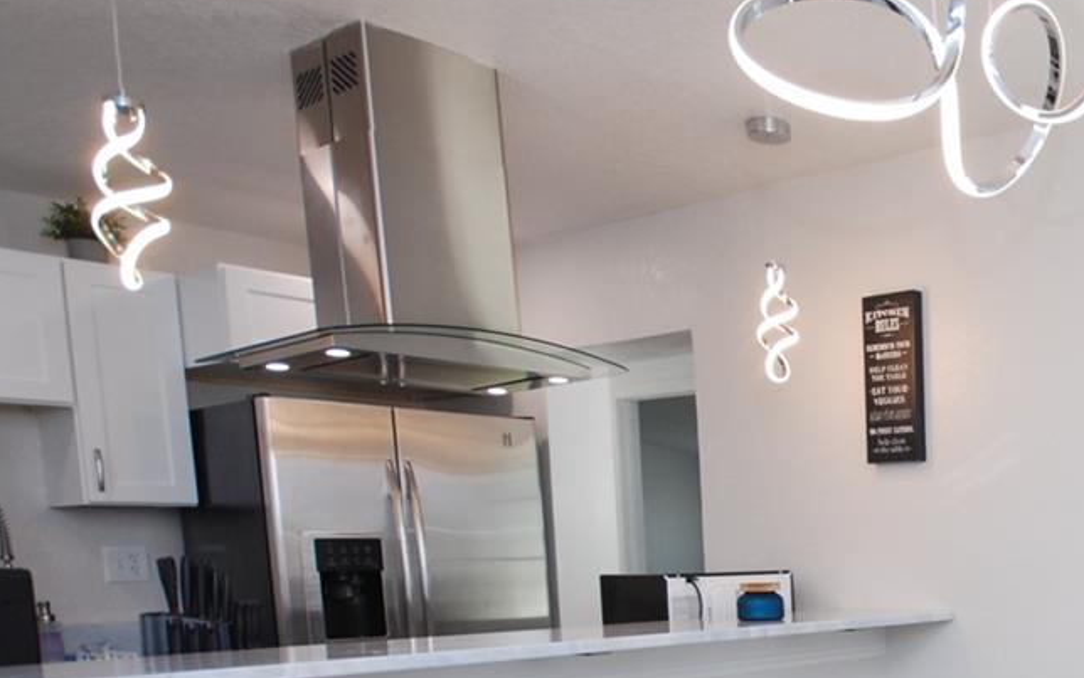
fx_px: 1123
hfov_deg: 42.5
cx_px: 1141
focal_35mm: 38
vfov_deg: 31.4
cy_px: 659
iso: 200
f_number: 4
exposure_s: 1/50
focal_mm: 10
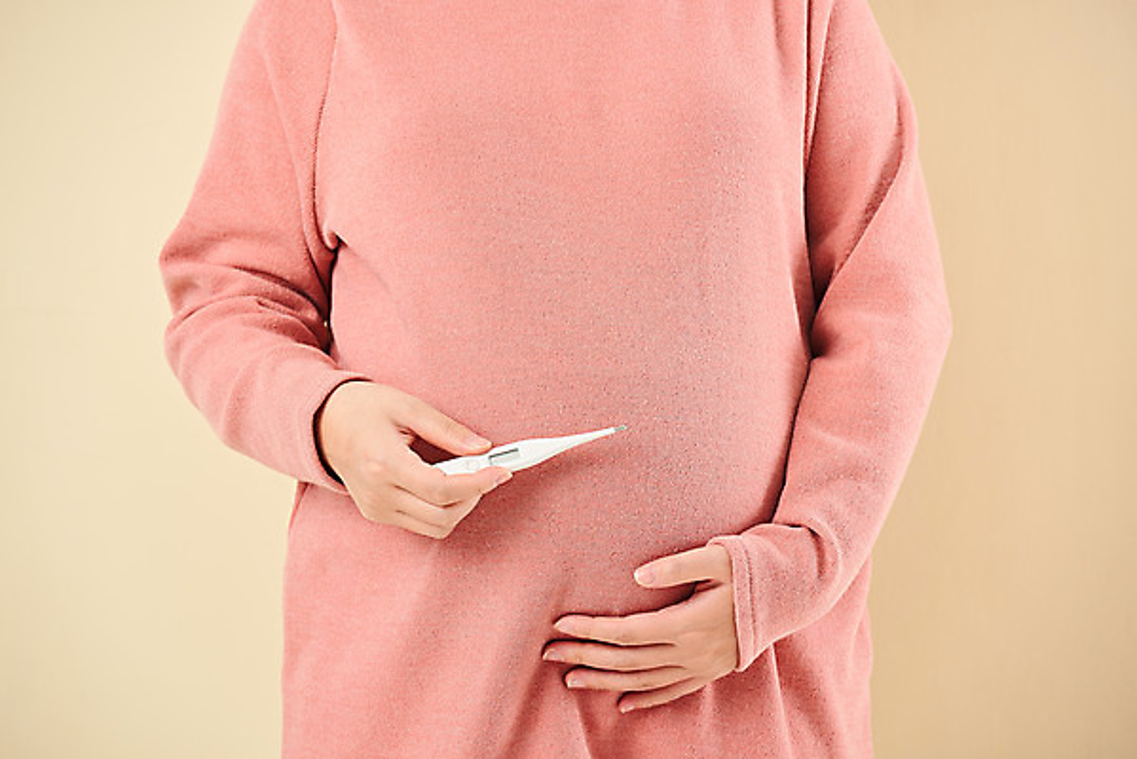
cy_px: 380
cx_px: 568
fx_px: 6319
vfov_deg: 6.9
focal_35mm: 200
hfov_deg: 10.3
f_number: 6.3
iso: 100
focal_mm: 200
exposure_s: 1/125
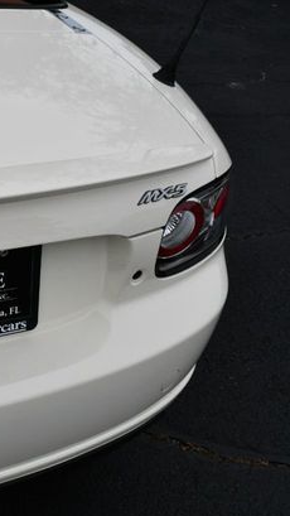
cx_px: -93
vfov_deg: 38.5
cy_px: 267
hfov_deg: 20.2
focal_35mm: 54
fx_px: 738
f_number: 10
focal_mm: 22
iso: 100
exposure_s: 1/400
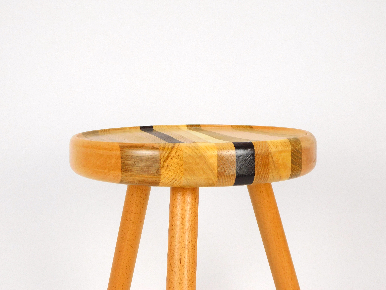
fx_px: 569
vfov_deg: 28.6
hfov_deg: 37.5
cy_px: 145
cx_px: 193
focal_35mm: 51
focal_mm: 9
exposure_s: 1/125
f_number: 3.8
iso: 125
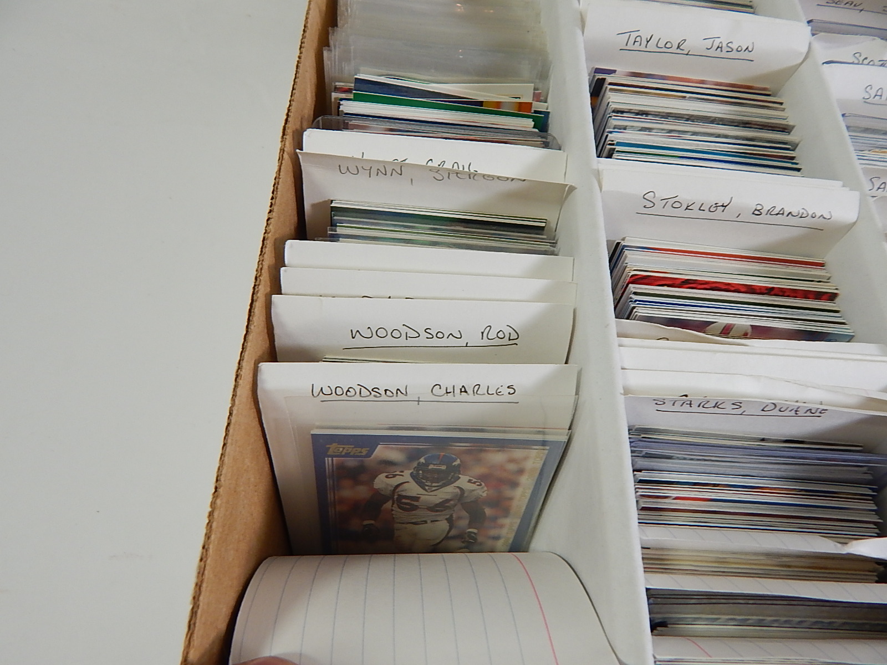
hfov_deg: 76.4
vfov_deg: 61.1
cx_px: 444
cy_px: 332
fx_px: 564
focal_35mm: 22
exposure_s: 1/30
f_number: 3
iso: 125
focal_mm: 4
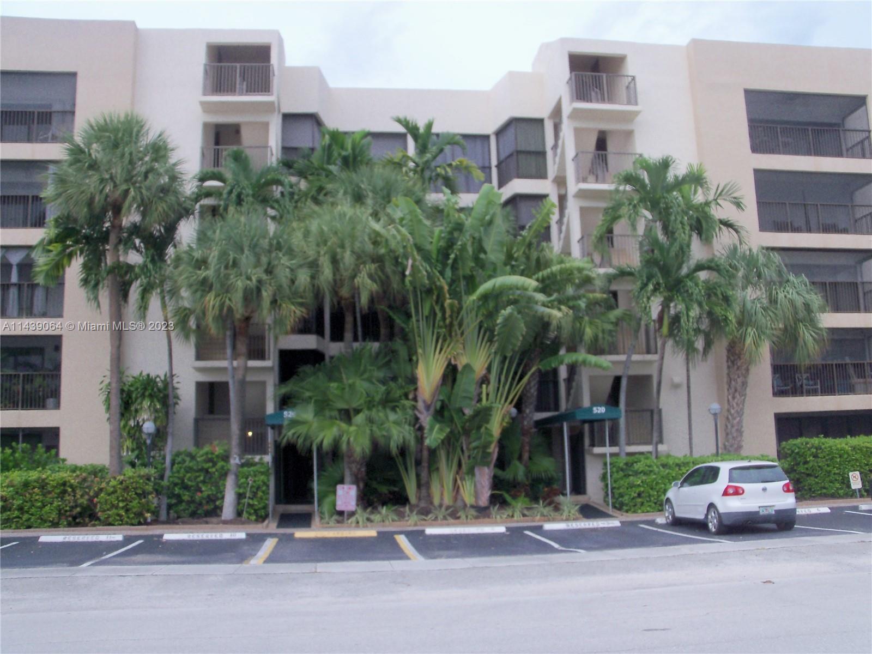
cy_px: 327
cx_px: 436
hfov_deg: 52.6
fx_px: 882
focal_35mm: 35
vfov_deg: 40.7
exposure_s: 1/200
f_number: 3
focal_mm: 6.3
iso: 160
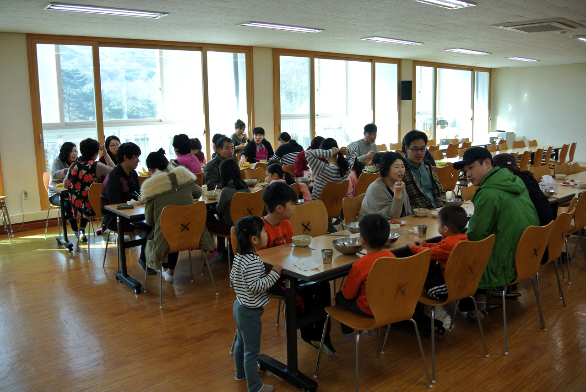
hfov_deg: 63.6
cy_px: 196
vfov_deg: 45.1
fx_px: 473
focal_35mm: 29
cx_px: 293
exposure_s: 1/160
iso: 400
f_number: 3.5
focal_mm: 11
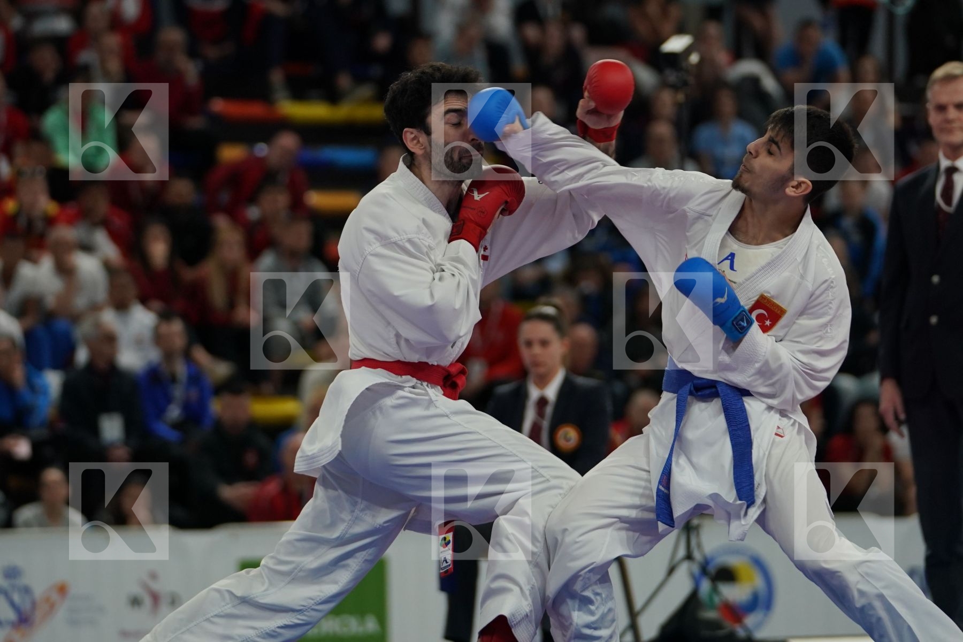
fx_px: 5376
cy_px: 321
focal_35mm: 201
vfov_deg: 6.8
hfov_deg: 10.2
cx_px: 482
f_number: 2.8
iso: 1250
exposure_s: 1/1000
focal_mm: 134
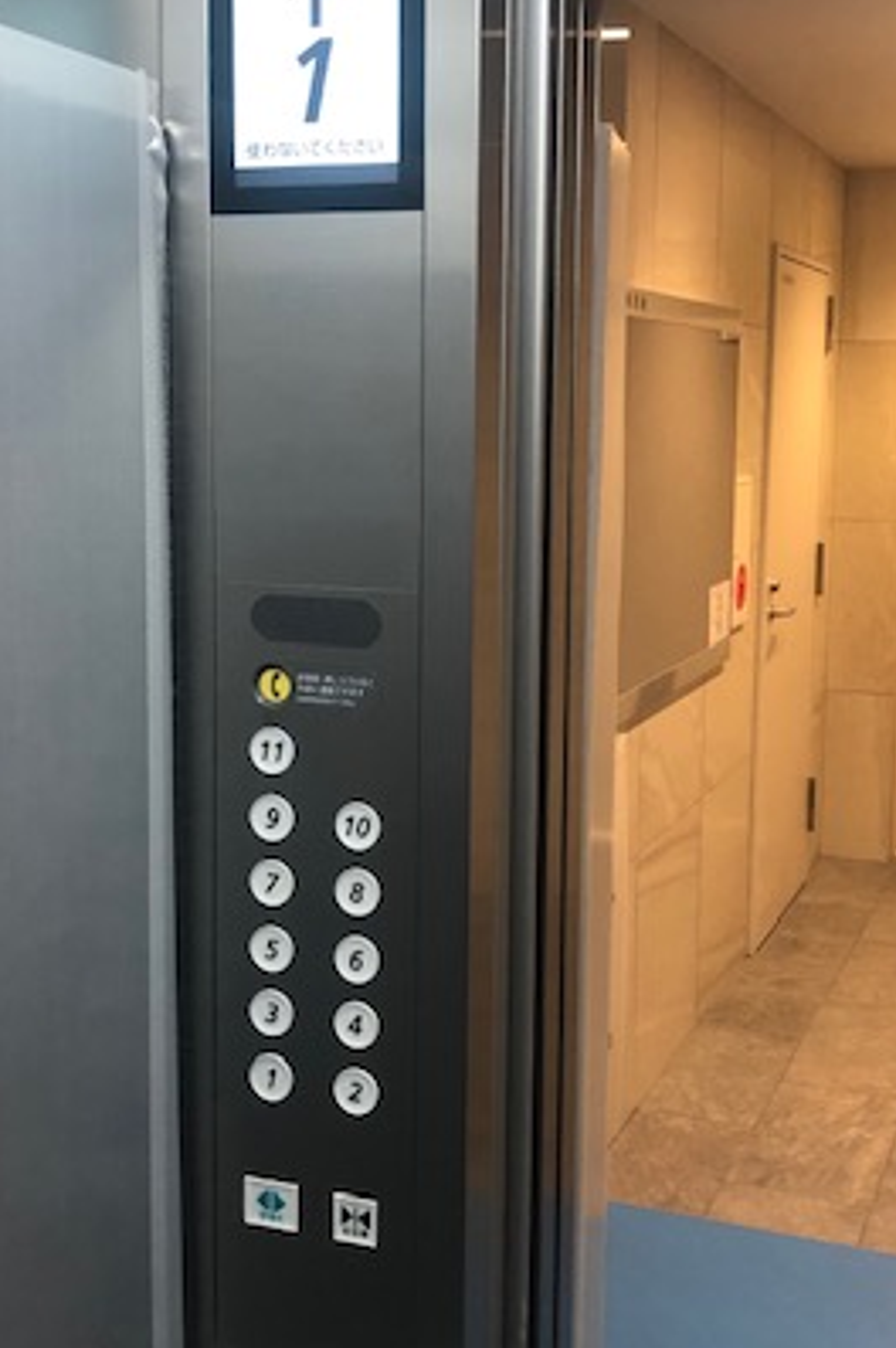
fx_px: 1758
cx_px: 472
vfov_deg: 41.9
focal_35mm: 47
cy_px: 645
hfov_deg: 28.6
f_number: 1.8
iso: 40
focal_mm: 3.99
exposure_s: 1/20
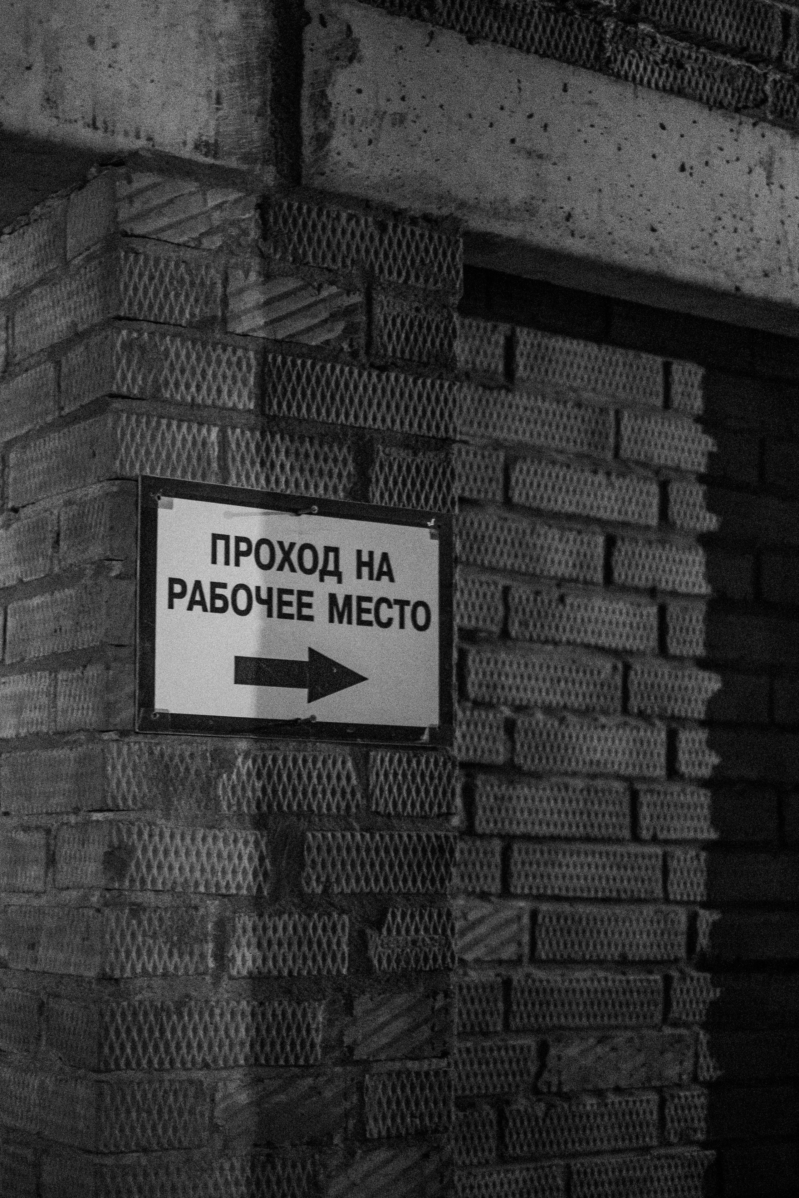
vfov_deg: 37.5
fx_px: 1764
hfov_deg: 25.5
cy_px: 599
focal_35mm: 53
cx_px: 400
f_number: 1.4
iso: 1600
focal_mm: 35
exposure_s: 1/250
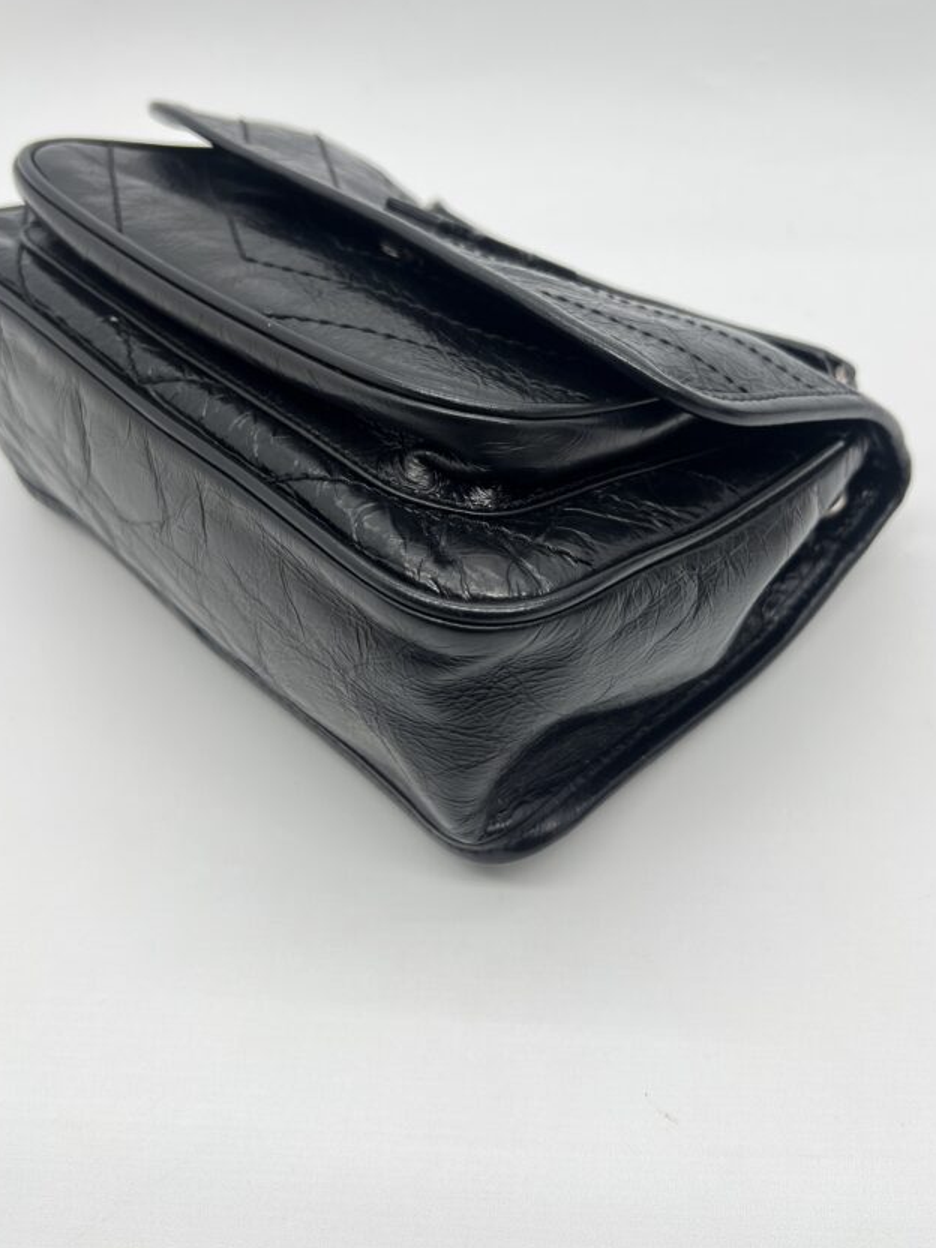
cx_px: 486
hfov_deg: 44.2
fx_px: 1154
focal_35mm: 32
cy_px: 532
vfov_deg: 56.6
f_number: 1.5
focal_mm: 5.7
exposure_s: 1/127
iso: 32
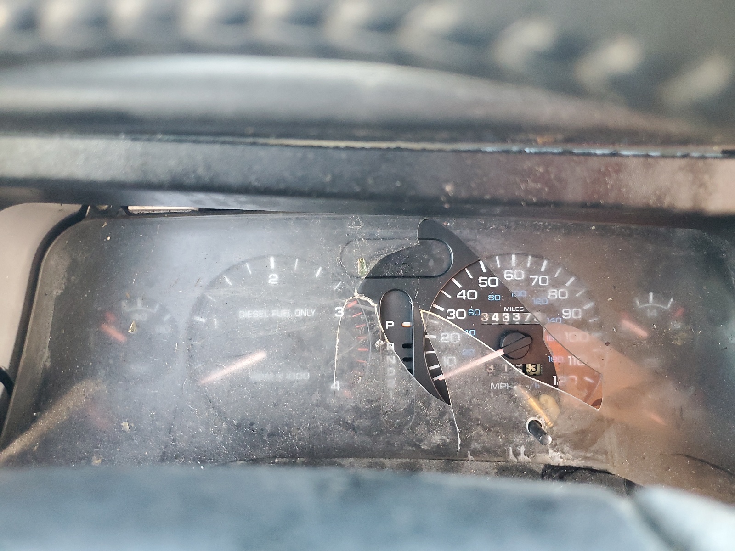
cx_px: 368
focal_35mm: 26
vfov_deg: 53.1
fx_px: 552
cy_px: 276
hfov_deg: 67.3
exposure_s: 1/60.2
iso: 249
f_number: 1.5
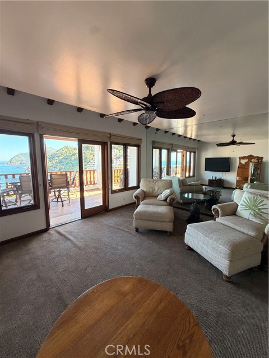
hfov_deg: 85.7
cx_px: 134
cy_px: 179
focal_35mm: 14
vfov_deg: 102.1
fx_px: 145
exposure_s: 1/121
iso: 320
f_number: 2.2
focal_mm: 2.22
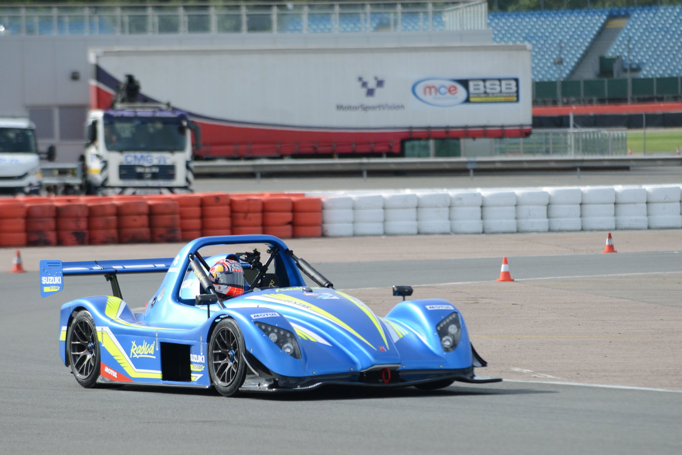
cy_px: 228
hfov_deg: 14.7
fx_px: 2652
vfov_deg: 9.8
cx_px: 341
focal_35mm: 140
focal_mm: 140
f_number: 5.6
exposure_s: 1/3200
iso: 400
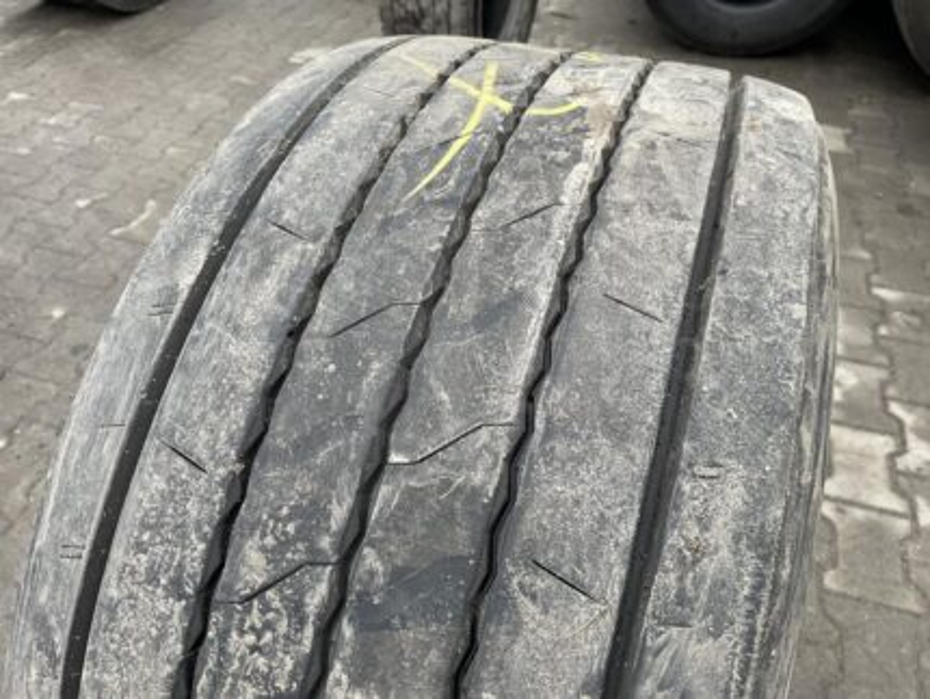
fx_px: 699
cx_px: 465
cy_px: 350
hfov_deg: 67.3
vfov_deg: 53.1
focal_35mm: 26
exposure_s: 1/113
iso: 125
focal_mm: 4.2
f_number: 1.6
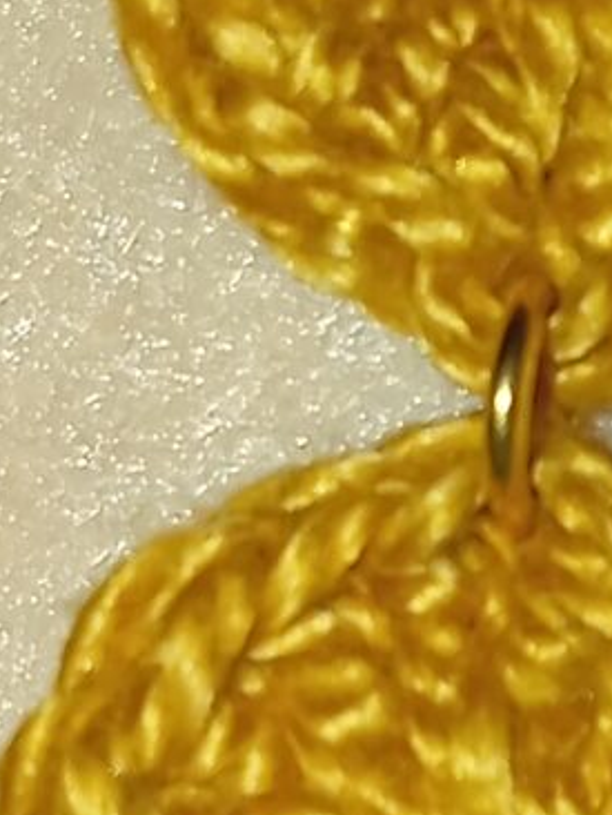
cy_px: 563
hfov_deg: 7.2
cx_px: 1320
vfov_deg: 10.1
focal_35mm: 196
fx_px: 4615
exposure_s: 1/100
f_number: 1.8
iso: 73
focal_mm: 4.22
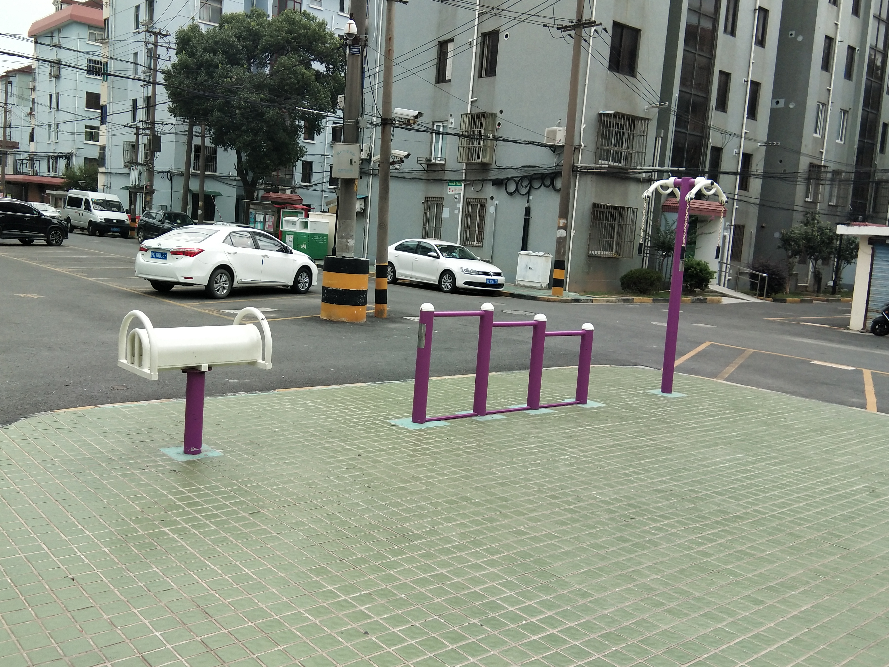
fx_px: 925
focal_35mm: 36
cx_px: 410
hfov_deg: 51.3
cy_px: 315
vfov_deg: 39.6
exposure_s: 1/622
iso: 50
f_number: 2.2
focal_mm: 3.69
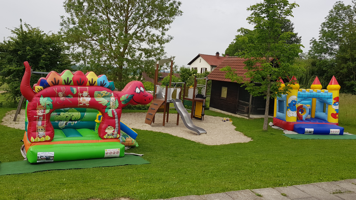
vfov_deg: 40.2
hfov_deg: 66.1
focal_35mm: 29
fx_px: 274
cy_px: 98
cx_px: 177
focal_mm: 4.2
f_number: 1.7
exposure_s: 1/1532
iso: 40
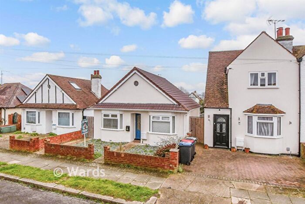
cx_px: 152
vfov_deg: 77.4
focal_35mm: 15
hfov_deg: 100.4
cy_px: 102
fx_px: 127
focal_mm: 10
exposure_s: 1/125
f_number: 8
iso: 160
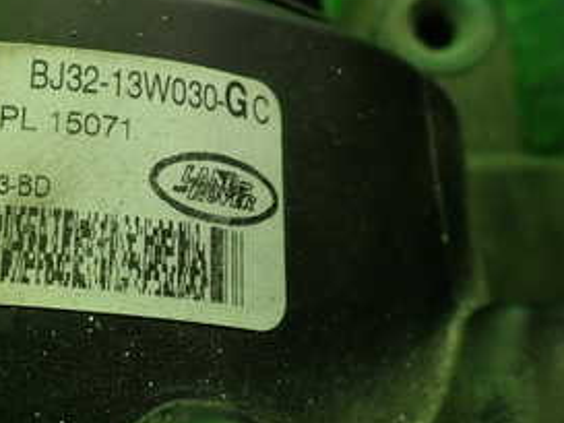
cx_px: 35
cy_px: 167
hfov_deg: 32.8
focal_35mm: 55
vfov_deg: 26.5
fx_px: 897
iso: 100
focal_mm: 4.5
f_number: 2.8
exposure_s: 1/60
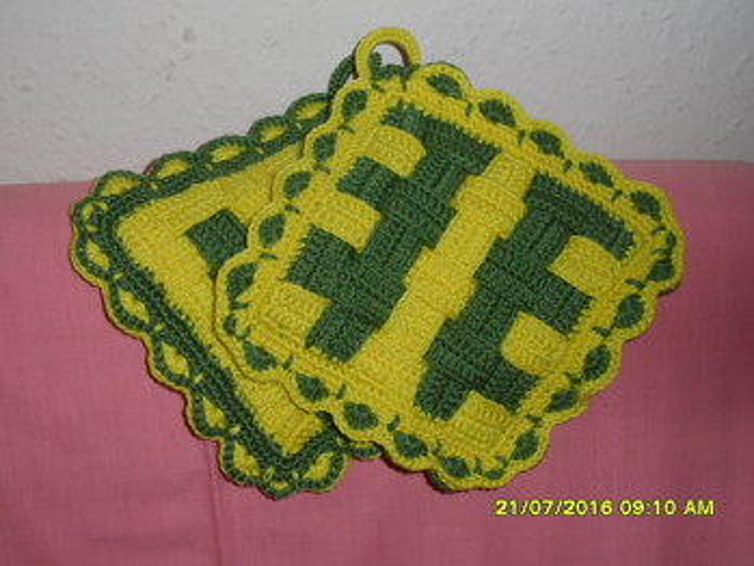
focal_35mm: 50
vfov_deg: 29.1
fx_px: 1089
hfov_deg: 38.2
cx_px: 377
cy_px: 283
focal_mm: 8.2
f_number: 3.8
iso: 200
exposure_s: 1/45
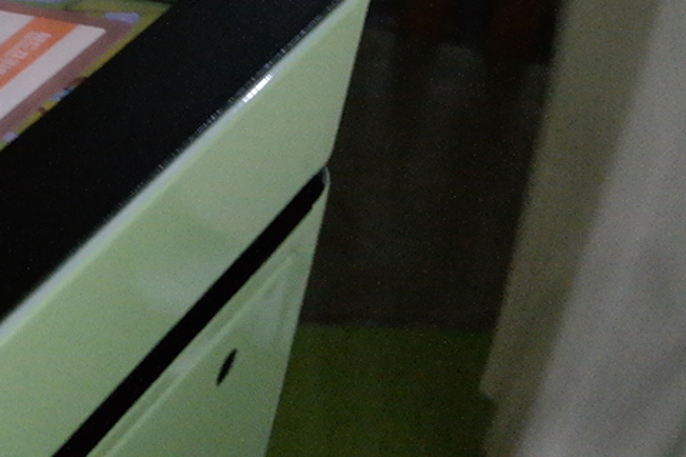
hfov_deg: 16.6
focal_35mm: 108
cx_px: -443
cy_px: -213
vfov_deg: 12.1
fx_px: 2058
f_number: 3.5
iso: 1600
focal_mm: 20
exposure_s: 1/40
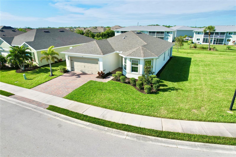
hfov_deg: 78.6
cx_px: 118
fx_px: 144
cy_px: 78
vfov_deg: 57.2
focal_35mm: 22
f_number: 2.8
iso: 110
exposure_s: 1/2500
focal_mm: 8.38
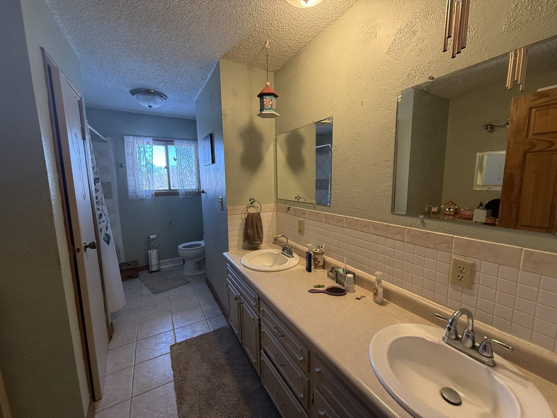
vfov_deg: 85.7
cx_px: 278
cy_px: 209
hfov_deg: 102.1
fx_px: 225
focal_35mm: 14
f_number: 2.2
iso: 320
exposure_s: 1/120
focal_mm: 2.22
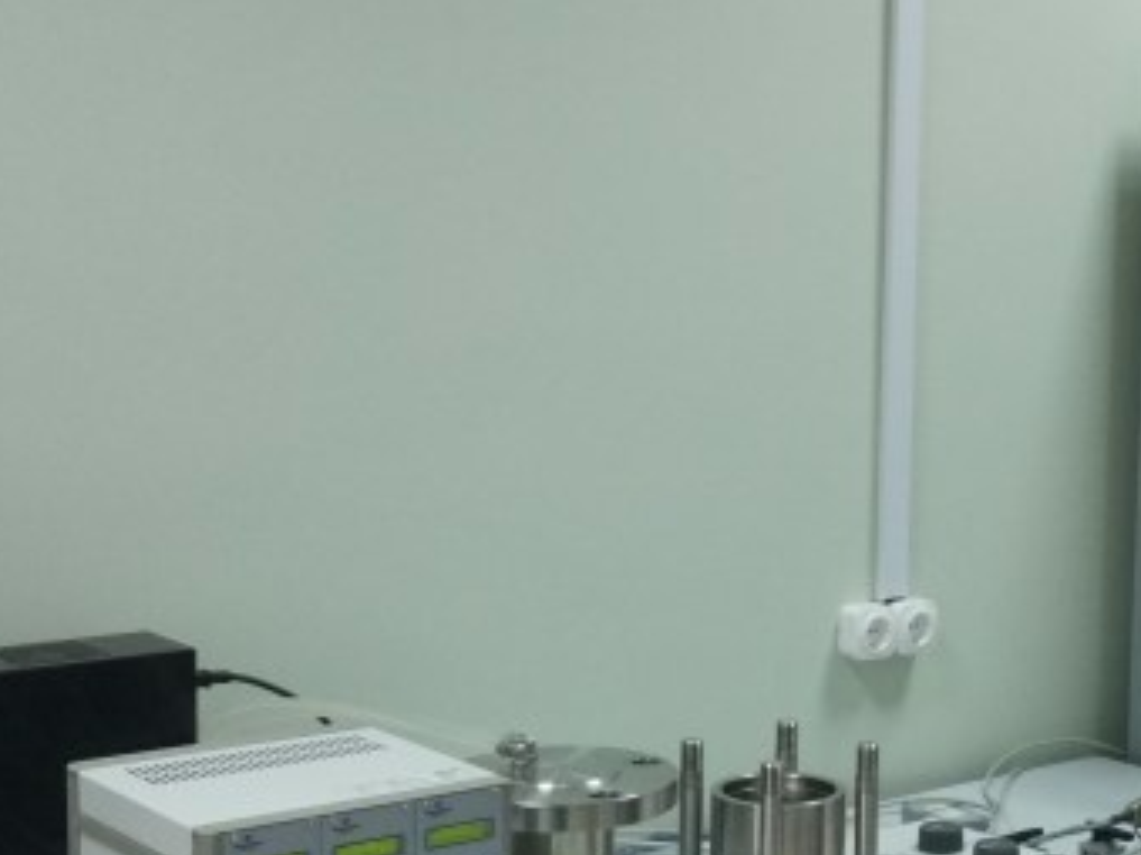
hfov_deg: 27.9
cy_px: 471
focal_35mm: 68
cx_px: 946
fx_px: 2241
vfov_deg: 21.6
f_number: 2
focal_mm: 4.12
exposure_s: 1/50
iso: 318
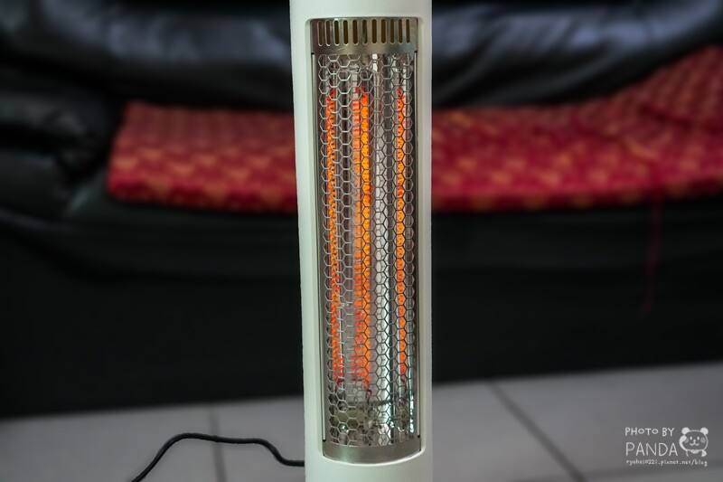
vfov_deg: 28.1
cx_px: 362
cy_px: 241
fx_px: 964
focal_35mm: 48
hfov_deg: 41.1
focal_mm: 48
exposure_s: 1/160
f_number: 4
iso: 6400
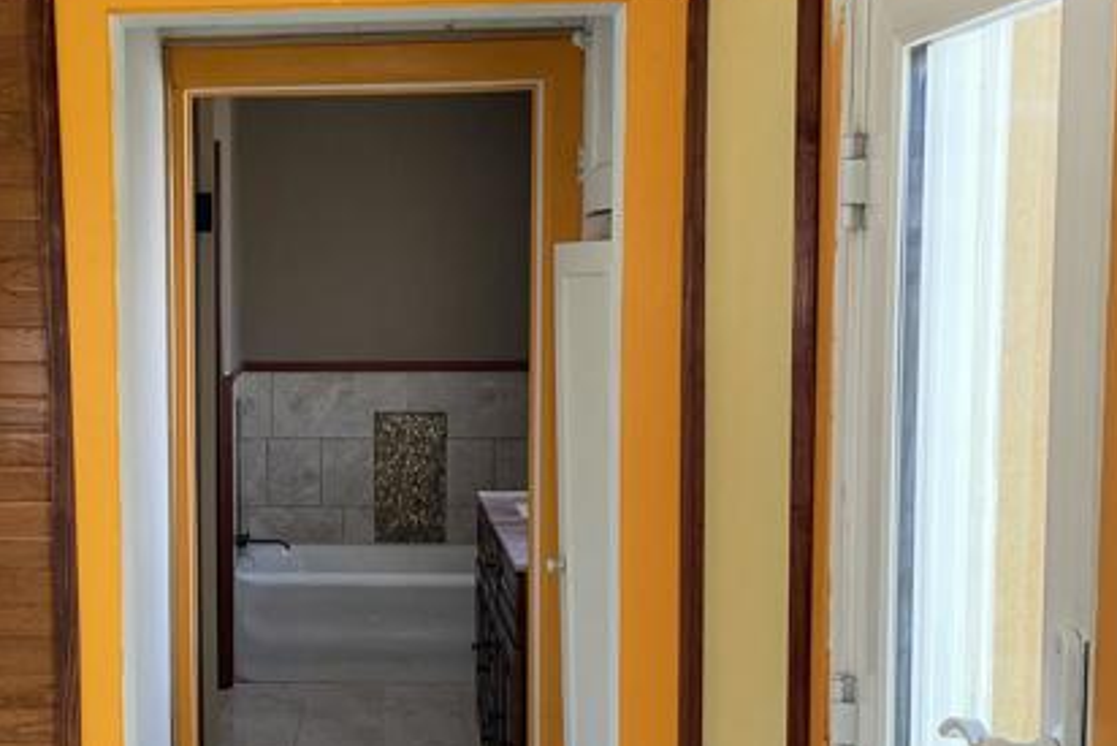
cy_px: 437
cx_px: 255
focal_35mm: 42
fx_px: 1304
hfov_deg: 44.5
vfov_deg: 31.9
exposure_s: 1/291
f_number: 1.6
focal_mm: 4.2
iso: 32
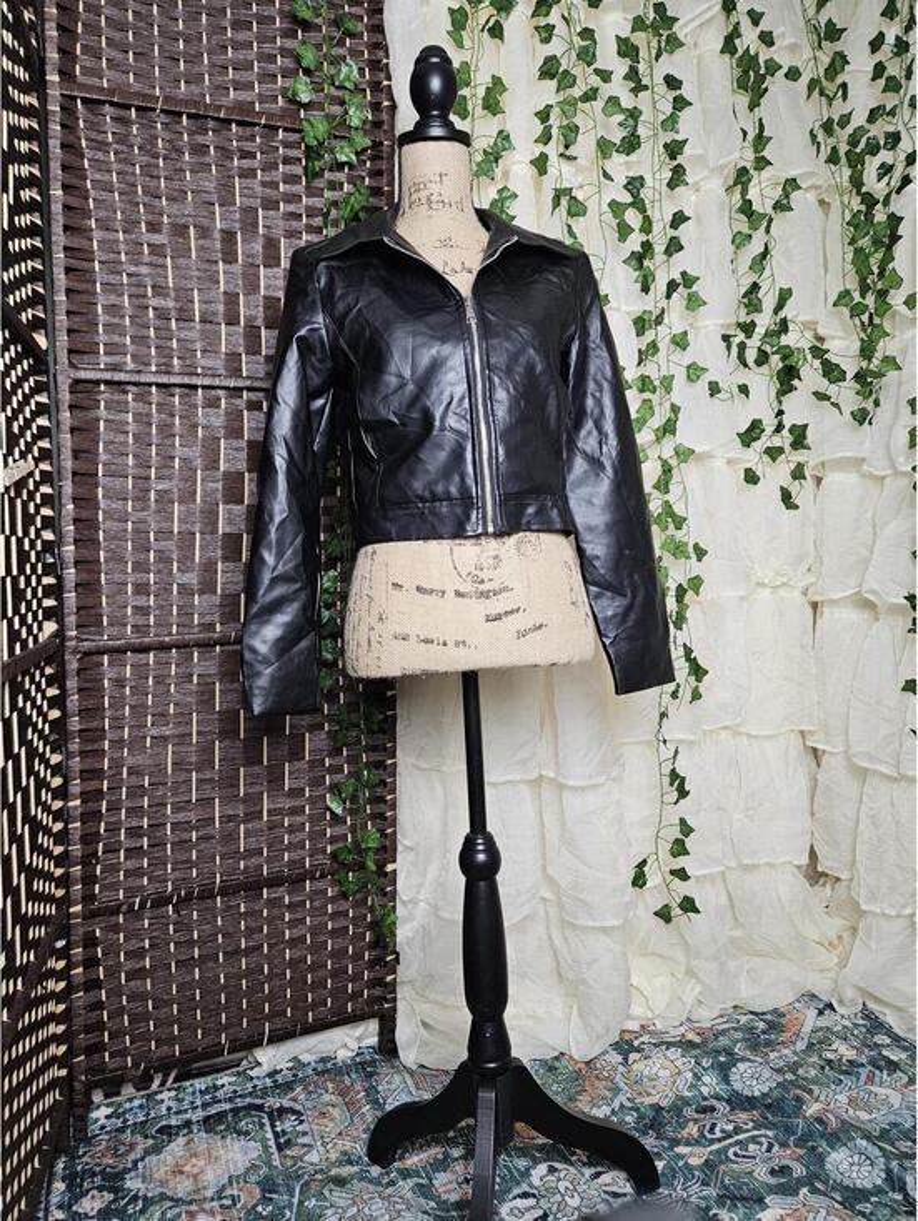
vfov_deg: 73.9
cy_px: 610
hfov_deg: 59.0
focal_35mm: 23
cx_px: 459
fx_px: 812
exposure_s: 1/120
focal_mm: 5.4
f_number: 1.8
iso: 400
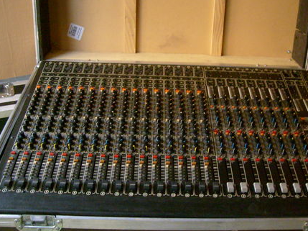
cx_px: 183
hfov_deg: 38.8
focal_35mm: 49
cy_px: 117
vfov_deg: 29.6
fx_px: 436
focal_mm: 5.8
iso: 200
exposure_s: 1/10
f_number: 2.8
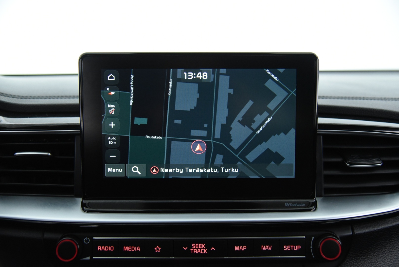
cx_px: 200
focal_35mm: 35
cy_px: 134
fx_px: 388
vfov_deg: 37.9
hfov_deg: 54.4
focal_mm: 35
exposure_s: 1/50
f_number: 4
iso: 4000
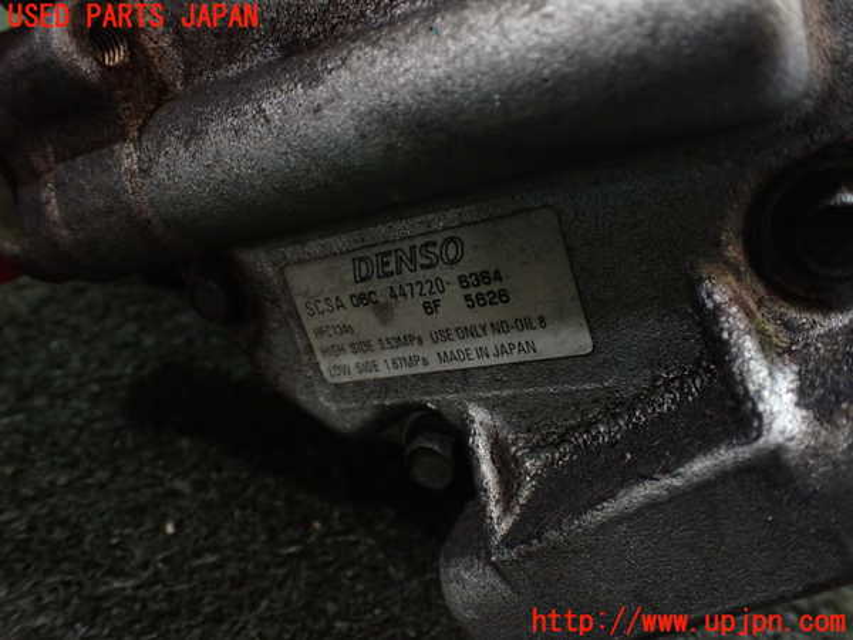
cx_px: 426
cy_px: 320
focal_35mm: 30
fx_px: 739
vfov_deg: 46.8
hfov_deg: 60.0
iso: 800
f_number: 2.3
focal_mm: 5.4
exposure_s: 1/80
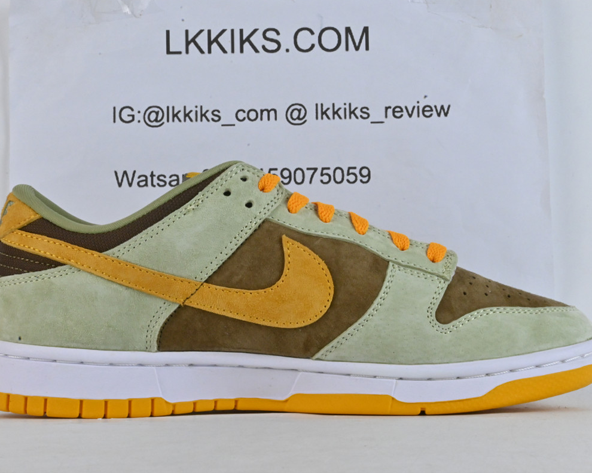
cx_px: 278
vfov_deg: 23.0
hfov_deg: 28.5
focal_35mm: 67
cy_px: 235
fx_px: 1166
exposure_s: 1/15
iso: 1600
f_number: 36
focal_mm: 39
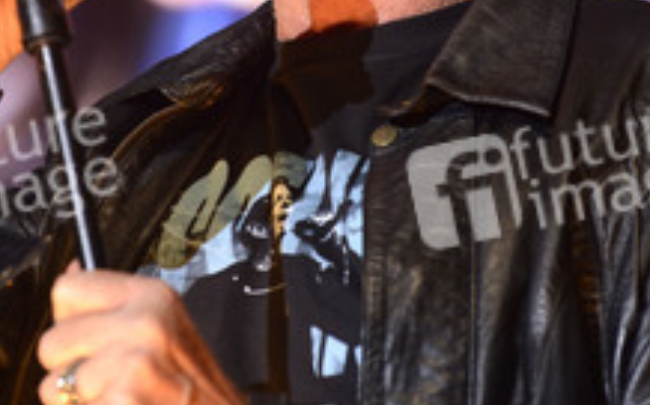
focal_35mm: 337
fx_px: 5967
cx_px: 289
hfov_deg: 6.2
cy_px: 30
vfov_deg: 3.9
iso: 2500
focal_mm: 180
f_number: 5
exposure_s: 1/320
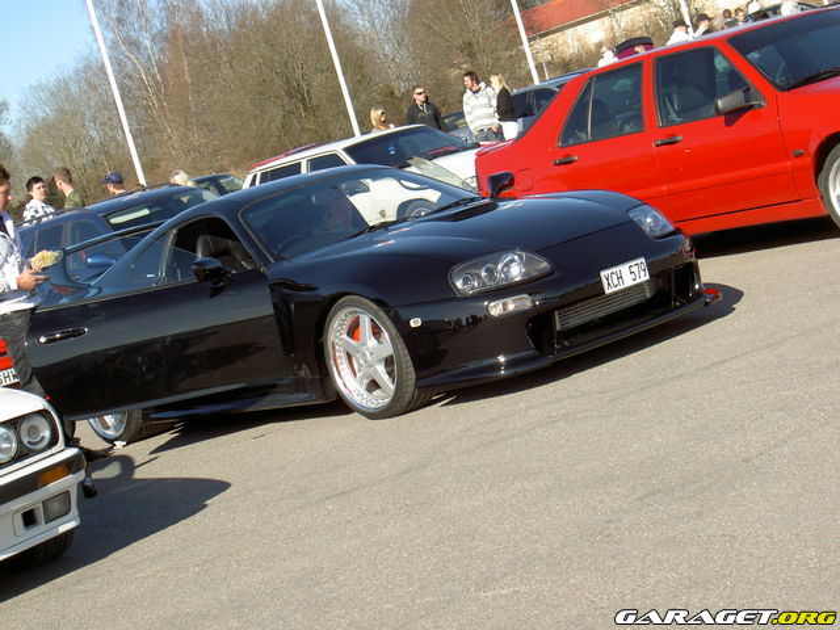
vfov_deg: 17.6
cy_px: 315
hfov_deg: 23.3
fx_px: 2038
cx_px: 420
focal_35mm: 84
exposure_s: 1/320
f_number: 4.1
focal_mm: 17.4
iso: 50
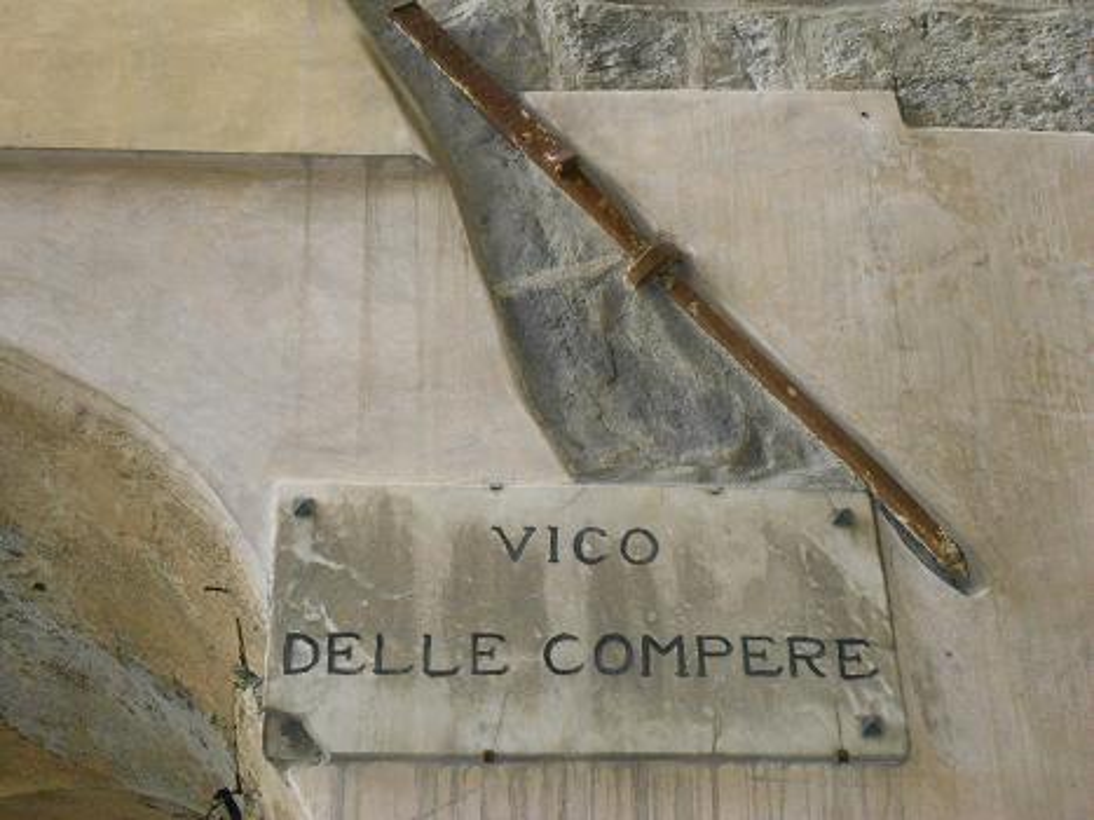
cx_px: 547
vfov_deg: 22.2
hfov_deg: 29.4
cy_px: 410
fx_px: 2085
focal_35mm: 66
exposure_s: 1/60
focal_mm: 11.6
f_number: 5.3
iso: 500
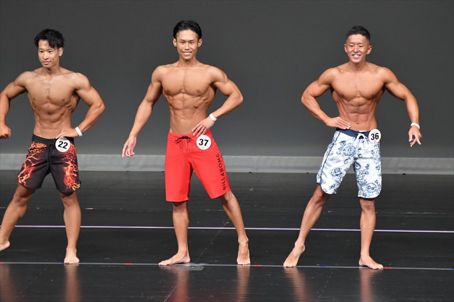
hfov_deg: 6.5
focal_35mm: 315
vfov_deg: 4.4
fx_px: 3971
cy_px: 151
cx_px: 227
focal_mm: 210
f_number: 5.6
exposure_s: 1/400
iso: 4000
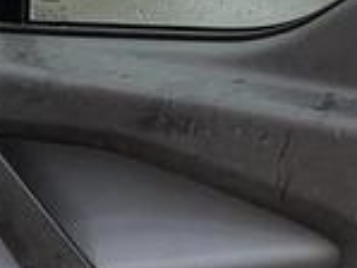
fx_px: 867
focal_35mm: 84
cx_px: 539
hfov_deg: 20.0
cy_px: 67
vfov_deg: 17.5
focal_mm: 2.22
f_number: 2.2
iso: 40
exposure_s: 1/132
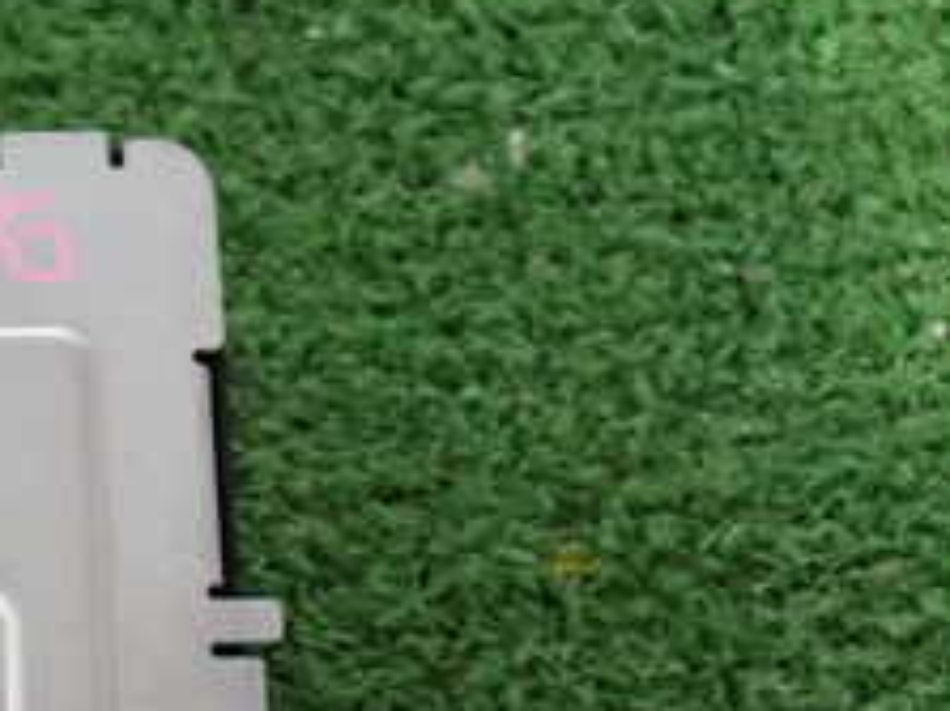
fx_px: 2661
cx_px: -98
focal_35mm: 97
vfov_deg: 14.8
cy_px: 796
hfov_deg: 19.4
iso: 320
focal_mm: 6.37
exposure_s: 1/40
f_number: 2.5
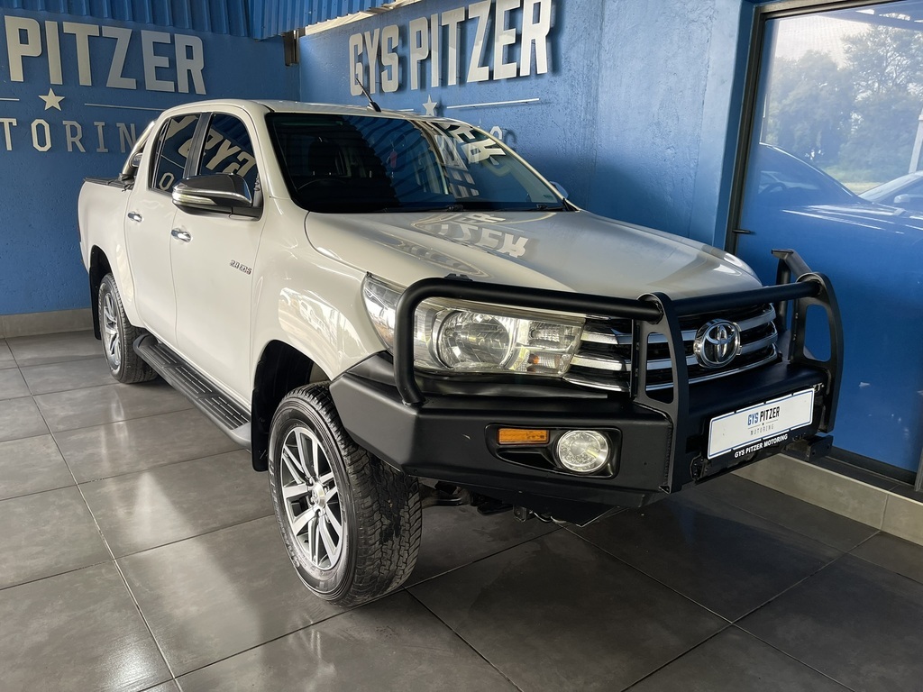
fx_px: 667
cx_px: 462
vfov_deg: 54.9
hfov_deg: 69.4
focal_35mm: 25
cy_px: 346
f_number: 1.6
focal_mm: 5.1
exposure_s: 1/100
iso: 125
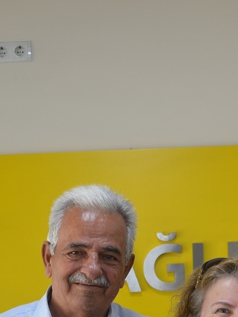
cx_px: 120
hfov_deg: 16.8
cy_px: 289
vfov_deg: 21.7
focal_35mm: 88
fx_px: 807
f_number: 4.5
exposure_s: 1/80
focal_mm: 22
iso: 400
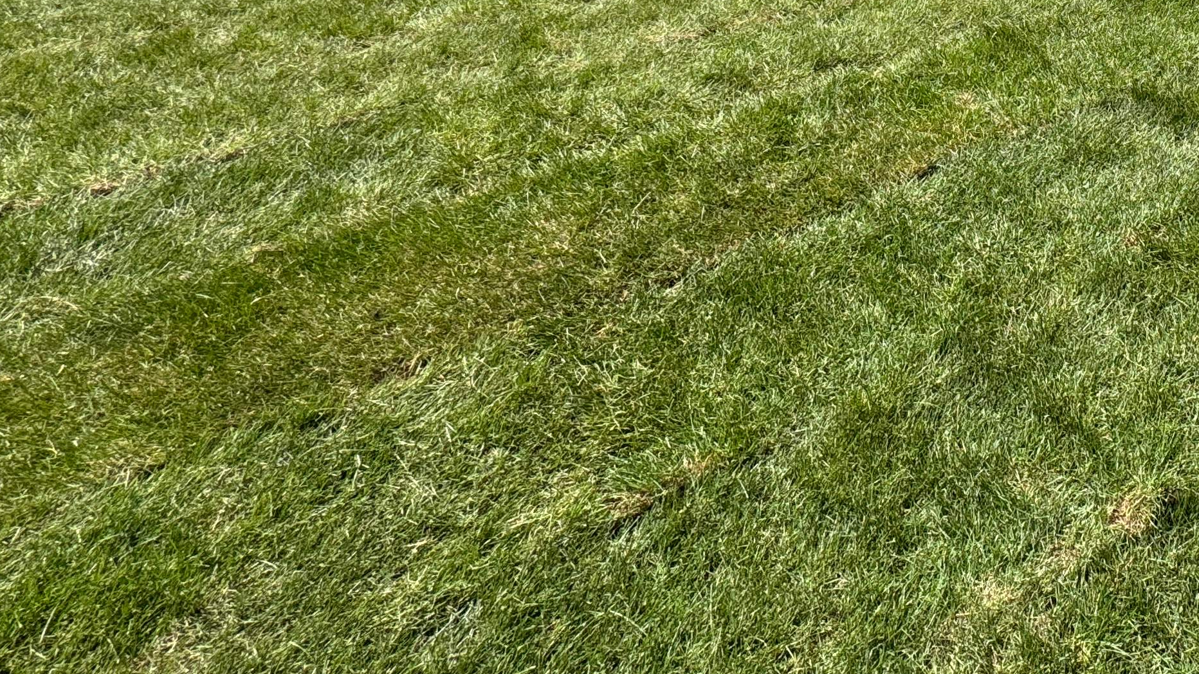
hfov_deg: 50.1
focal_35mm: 33
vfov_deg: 31.7
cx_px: 1157
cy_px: -62
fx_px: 1049
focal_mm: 2.22
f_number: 2.2
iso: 50
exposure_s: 1/1600
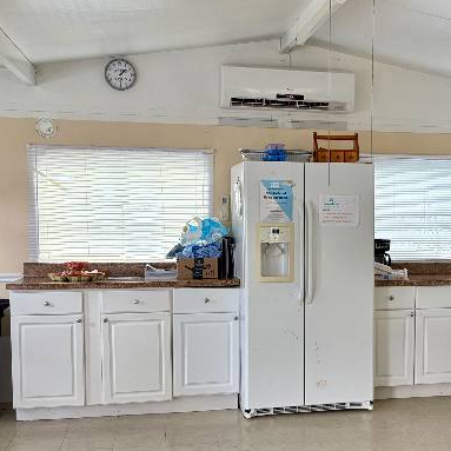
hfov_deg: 32.7
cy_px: 277
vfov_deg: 33.3
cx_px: 346
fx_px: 752
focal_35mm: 51
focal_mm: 5.96
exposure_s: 1/60
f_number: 1.6
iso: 160
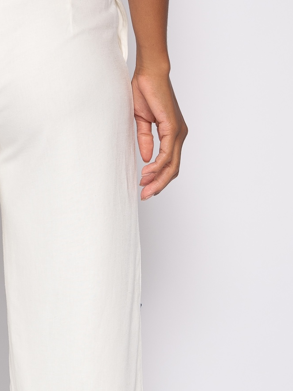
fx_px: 1276
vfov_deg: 17.0
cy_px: 398
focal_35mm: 113
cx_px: 2
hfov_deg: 12.9
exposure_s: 1/160
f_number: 7.1
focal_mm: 46
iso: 200
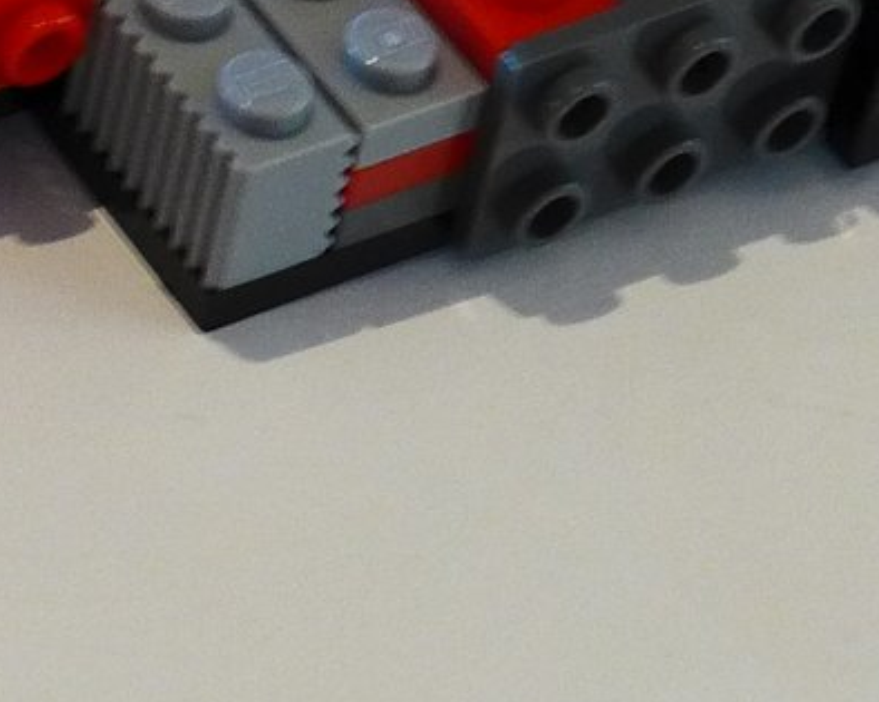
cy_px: 312
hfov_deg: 8.2
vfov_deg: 6.9
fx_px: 5852
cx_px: -906
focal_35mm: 225
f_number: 2.8
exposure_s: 1/15
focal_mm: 9.8
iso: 400
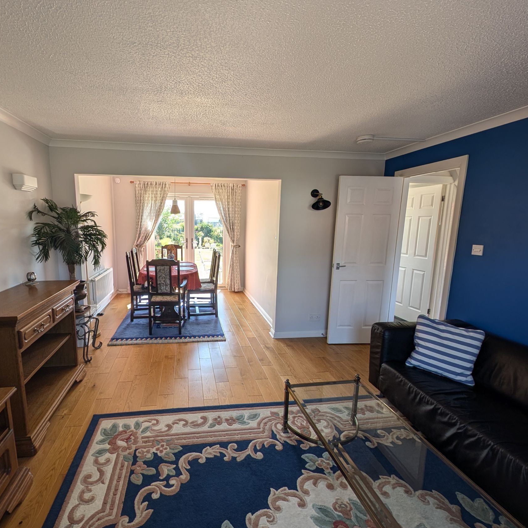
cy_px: 266
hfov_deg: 90.2
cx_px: 217
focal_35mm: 15
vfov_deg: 91.1
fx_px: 259
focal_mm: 2.23
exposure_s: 1/180
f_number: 1.95
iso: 47
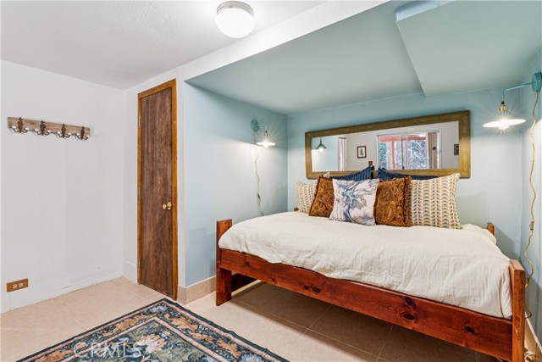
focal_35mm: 17
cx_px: 271
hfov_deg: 94.3
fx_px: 251
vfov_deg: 71.4
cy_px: 181
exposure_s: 1.6
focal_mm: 16.7
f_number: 13
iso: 100
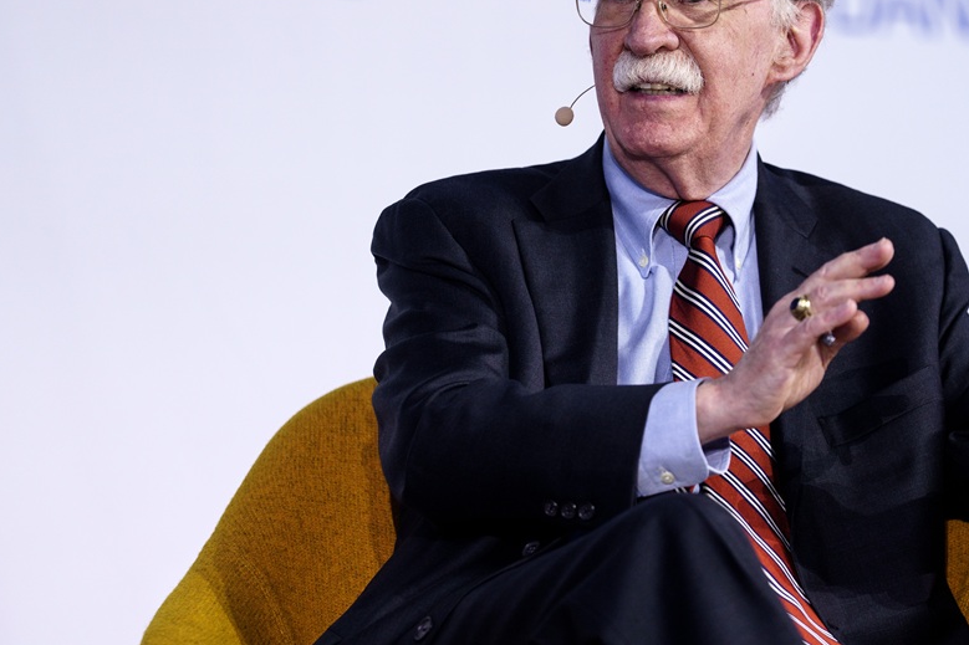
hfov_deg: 6.7
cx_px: 621
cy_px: 247
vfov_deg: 4.5
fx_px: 8288
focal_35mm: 308
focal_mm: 200
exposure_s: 1/320
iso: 800
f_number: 2.8
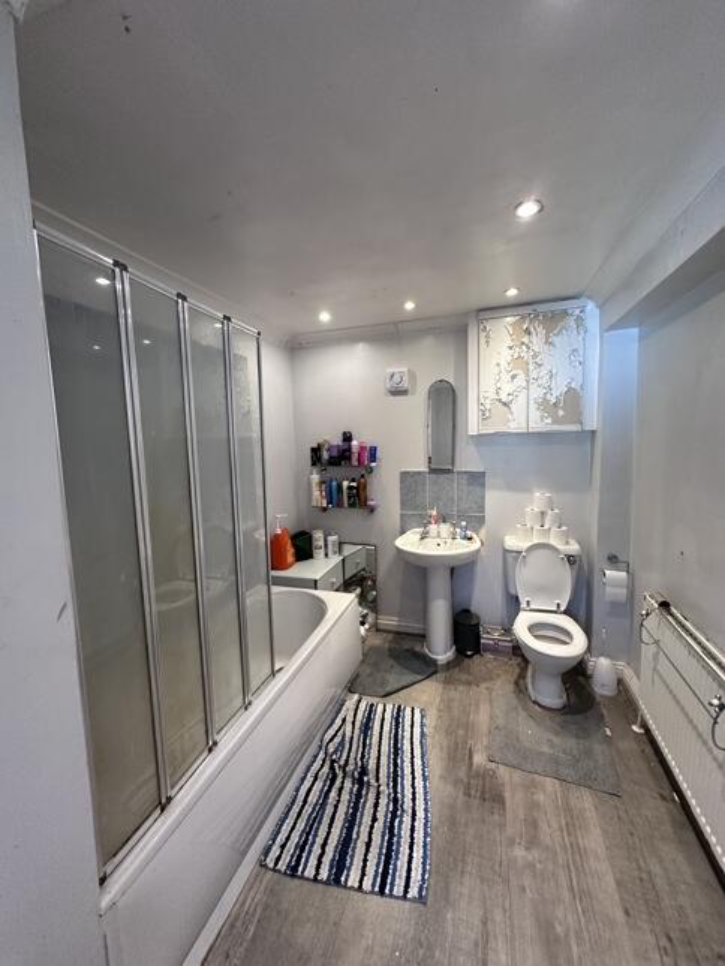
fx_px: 391
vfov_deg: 102.1
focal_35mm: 14
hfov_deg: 85.7
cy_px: 483
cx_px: 362
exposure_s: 1/100
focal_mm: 2.22
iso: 250
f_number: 2.2
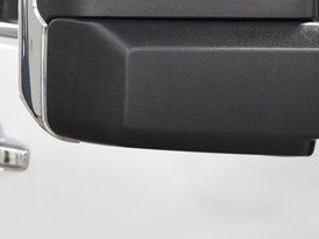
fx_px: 1243
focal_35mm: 135
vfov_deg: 10.9
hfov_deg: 14.6
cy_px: 30
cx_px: 236
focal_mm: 40
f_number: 4.5
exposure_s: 1/60
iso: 1600
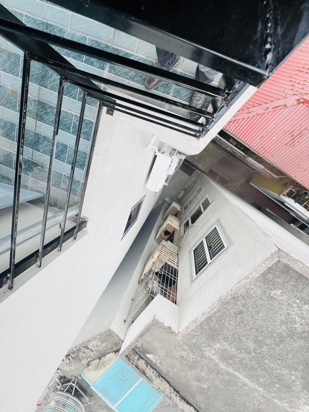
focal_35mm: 13
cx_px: 154
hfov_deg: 89.9
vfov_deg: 106.2
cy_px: 206
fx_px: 155
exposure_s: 1/295
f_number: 1.8
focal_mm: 1.57
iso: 32
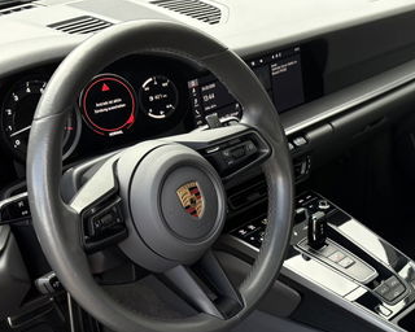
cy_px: 341
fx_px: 749
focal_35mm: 61
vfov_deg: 23.8
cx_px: 322
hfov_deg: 30.3
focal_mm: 5.96
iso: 50
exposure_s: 1/121
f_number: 1.6
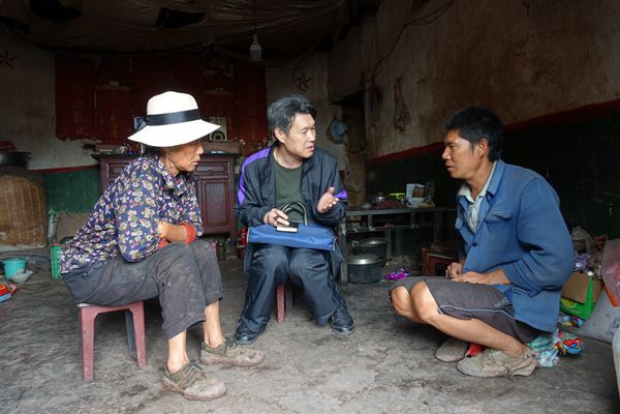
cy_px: 207
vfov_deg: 53.1
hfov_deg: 73.7
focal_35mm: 24
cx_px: 310
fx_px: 413
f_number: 2.8
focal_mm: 8.8
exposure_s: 1/30
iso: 125
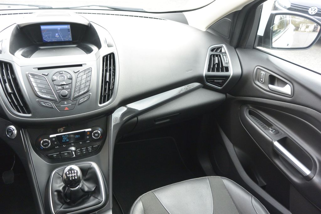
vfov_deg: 47.9
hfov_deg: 67.4
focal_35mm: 27
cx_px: 160
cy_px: 107
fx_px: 241
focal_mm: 10
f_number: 3.5
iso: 250
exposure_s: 1/125
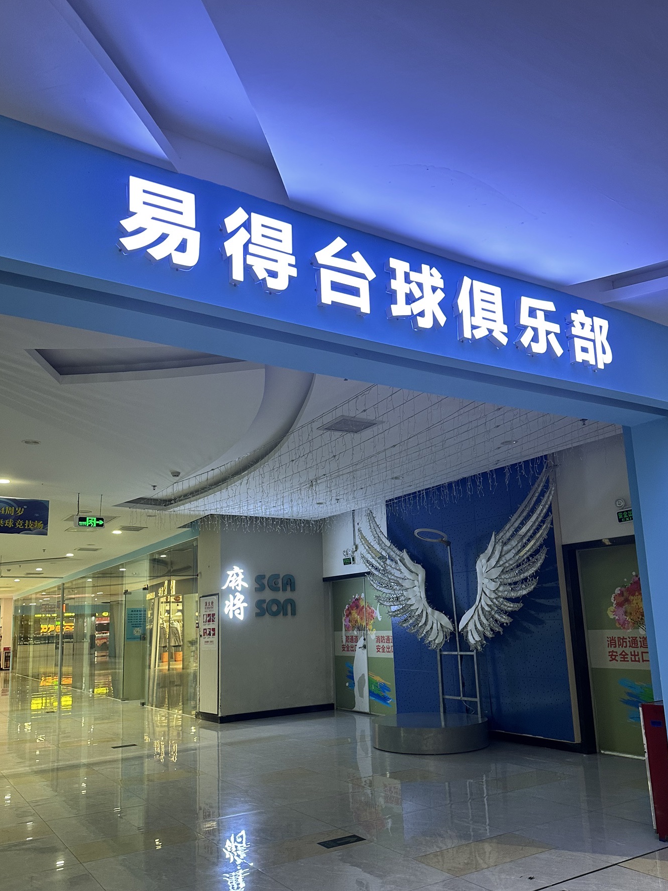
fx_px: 695
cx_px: 336
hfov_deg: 51.3
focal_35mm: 27
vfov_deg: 65.1
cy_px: 500
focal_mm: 6.86
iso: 160
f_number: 1.78
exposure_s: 1/100
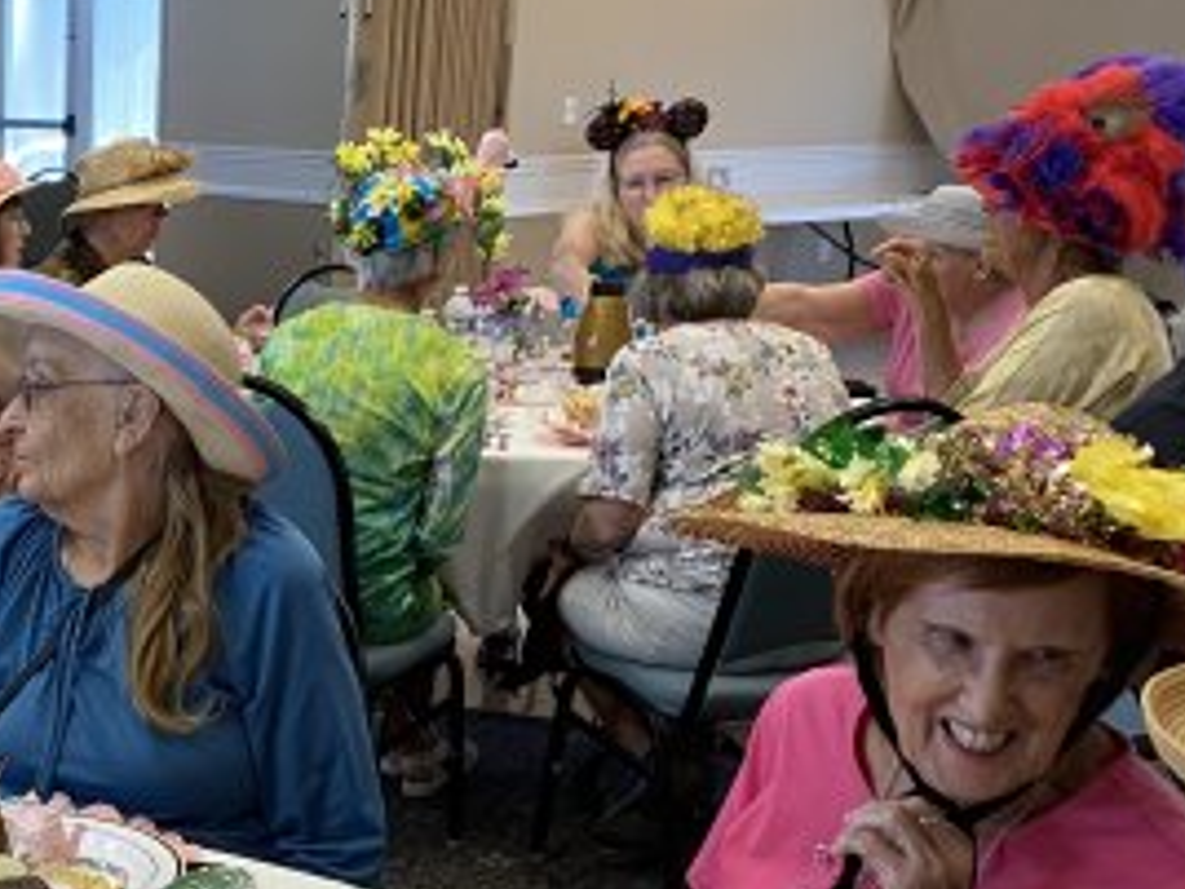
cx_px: -88
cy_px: 752
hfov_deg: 28.6
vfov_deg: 23.2
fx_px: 2122
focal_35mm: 62
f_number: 1.8
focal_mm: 4.25
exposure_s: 1/60
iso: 80
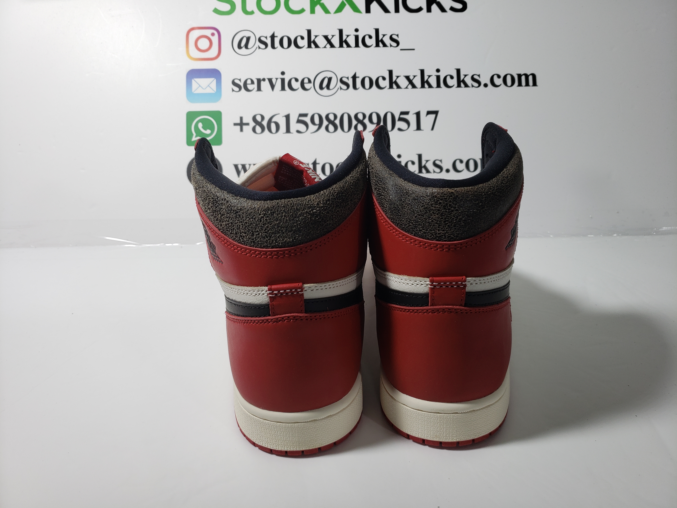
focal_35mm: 26
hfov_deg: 67.3
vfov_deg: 53.1
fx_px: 508
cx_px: 338
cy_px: 254
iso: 50
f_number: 1.5
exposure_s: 1/408
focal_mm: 4.3
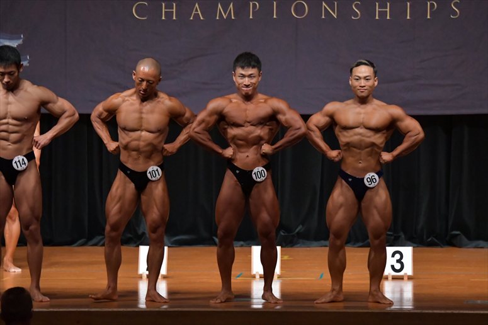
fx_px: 3049
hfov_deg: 9.2
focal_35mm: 225
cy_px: 162
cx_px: 244
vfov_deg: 6.1
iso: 6400
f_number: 5.6
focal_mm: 150
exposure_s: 1/400
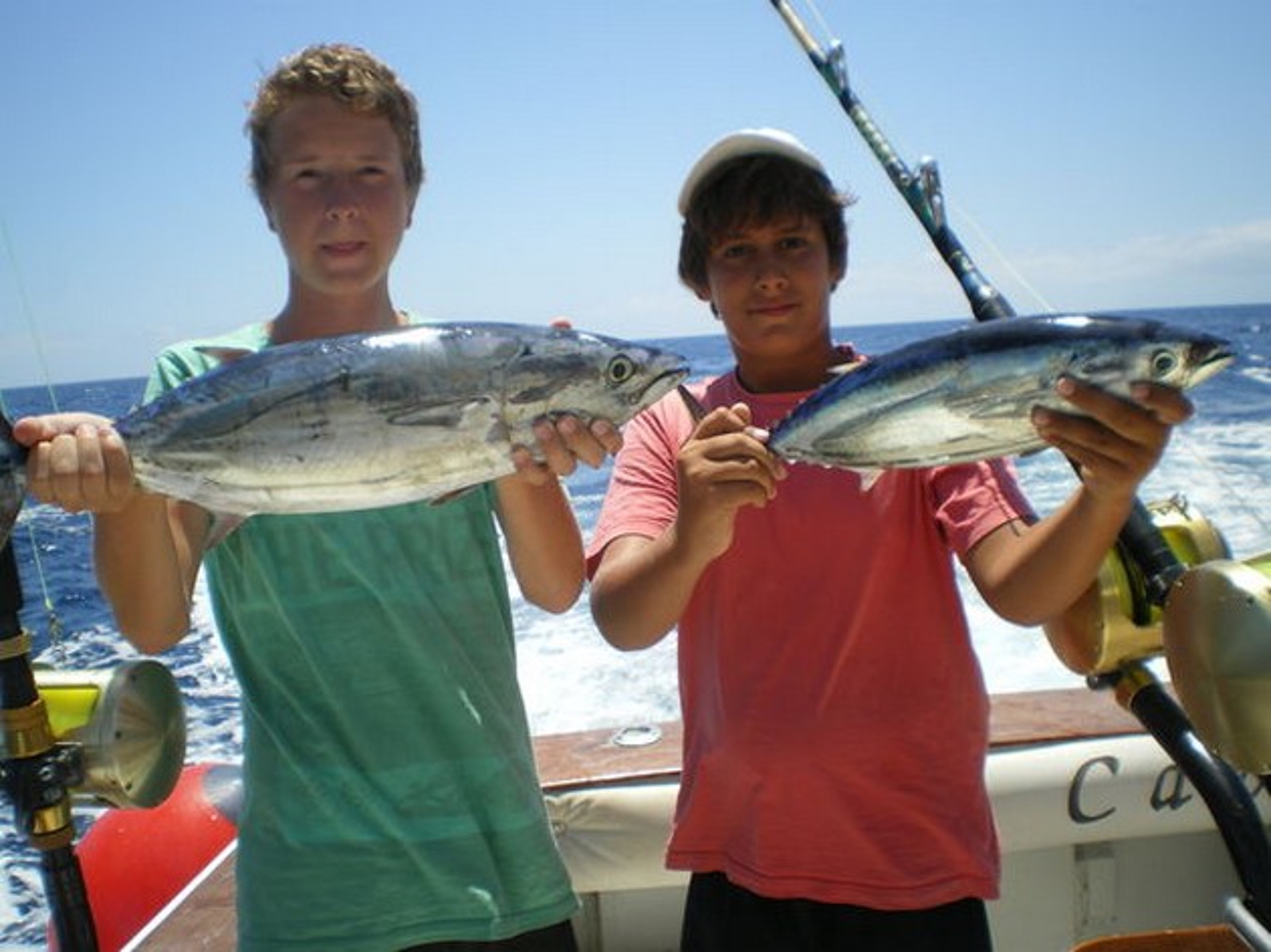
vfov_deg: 39.6
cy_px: 476
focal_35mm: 36
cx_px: 636
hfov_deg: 51.4
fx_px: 1321
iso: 50
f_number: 4.6
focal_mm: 6.3
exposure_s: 1/400
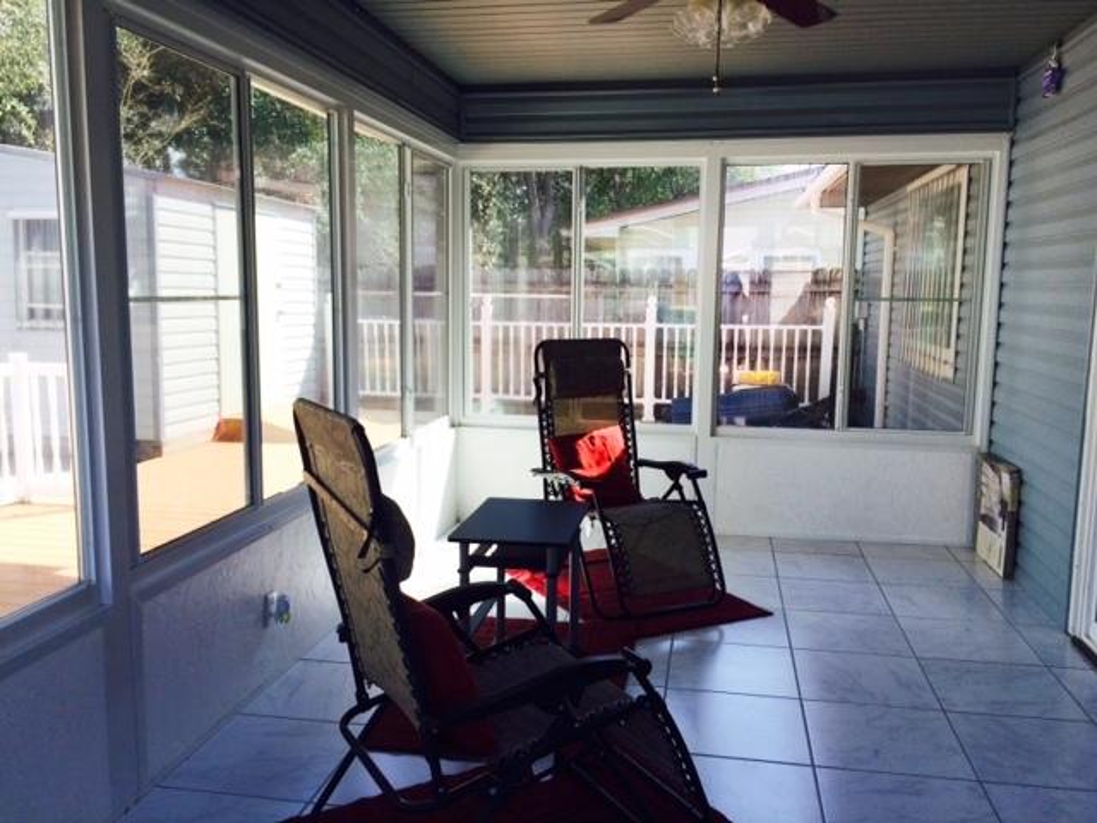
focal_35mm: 29
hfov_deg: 61.7
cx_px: 548
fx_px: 919
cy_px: 412
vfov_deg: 48.2
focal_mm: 4.15
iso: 32
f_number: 2.2
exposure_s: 1/432
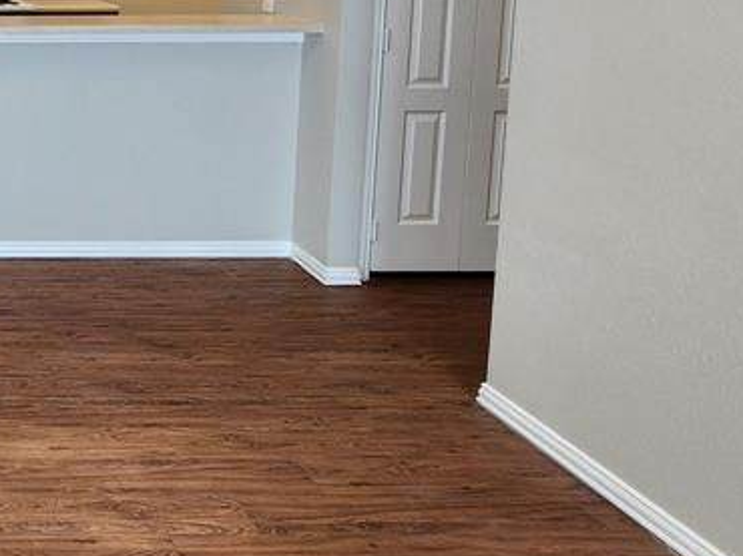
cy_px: 0
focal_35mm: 36
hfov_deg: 36.9
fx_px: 772
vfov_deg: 35.8
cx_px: -181
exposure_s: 1/60
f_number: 2.2
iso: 125
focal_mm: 2.2
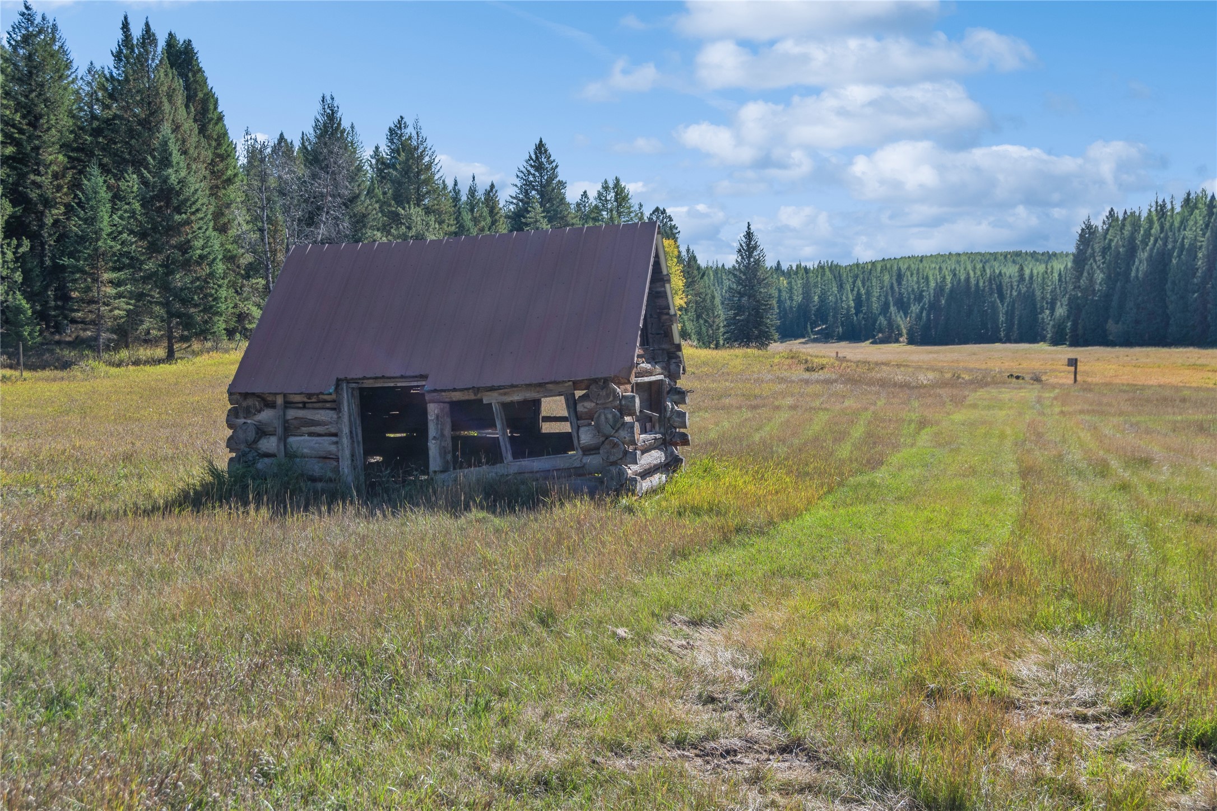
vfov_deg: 31.9
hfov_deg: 46.4
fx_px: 1420
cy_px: 406
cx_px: 608
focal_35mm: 42
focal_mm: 28
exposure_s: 1/400
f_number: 6.3
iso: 100
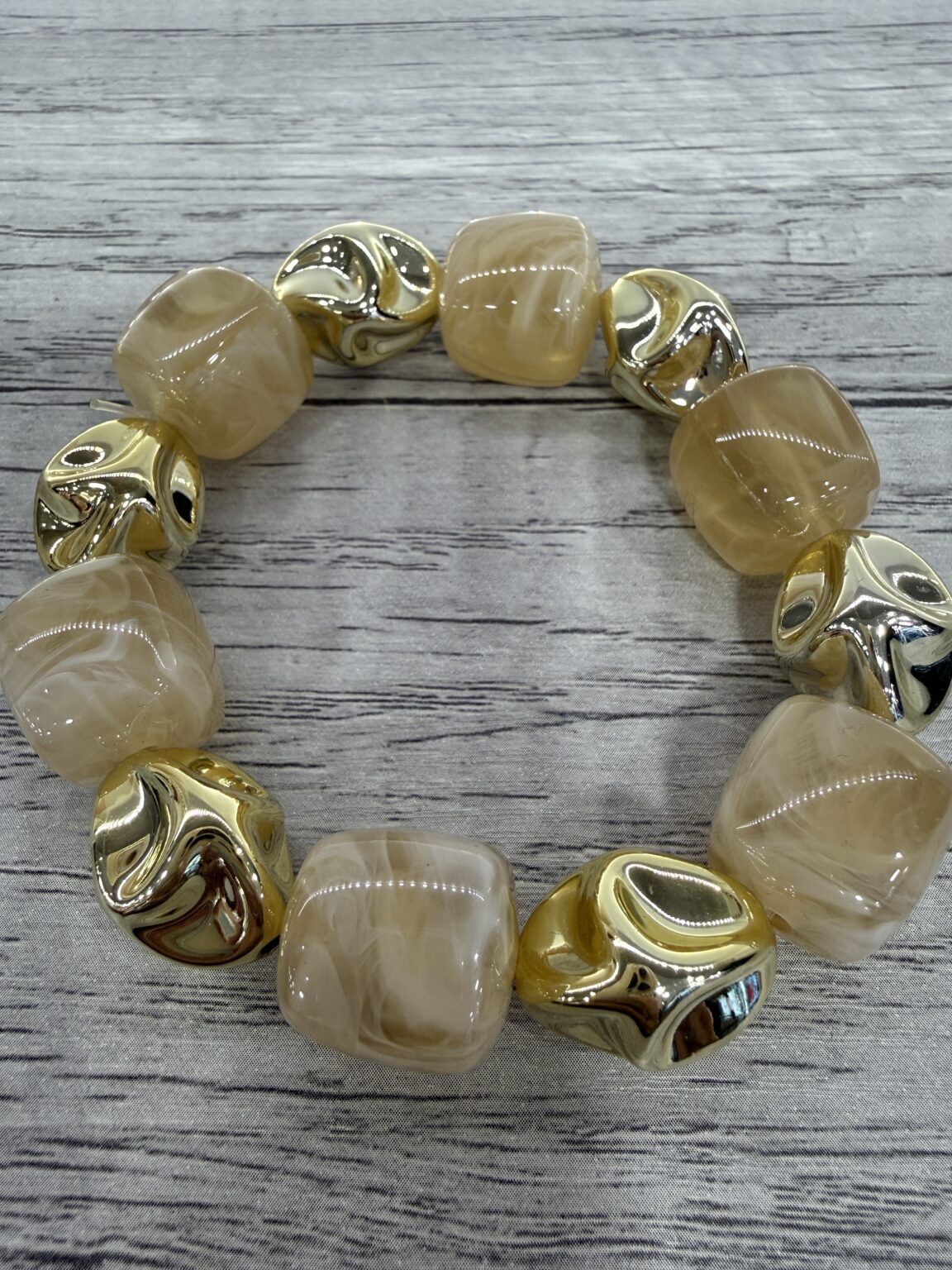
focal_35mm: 24
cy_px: 635
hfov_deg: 56.8
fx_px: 880
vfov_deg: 71.6
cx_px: 476
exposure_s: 1/100
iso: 100
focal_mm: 2.22
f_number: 2.2
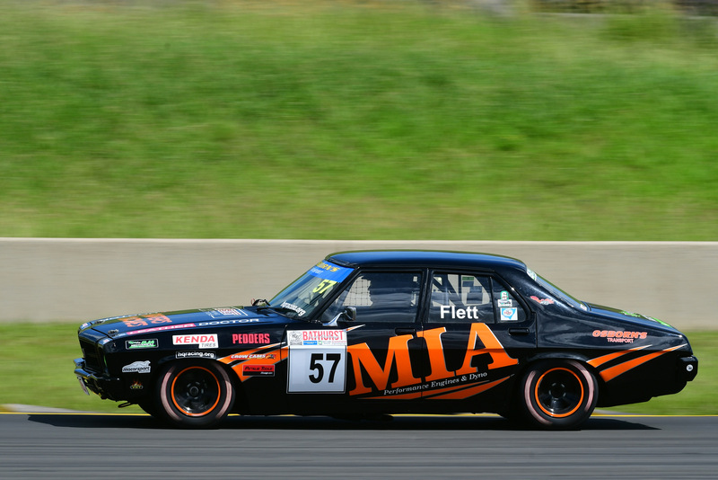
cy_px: 240
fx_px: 5985
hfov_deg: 6.9
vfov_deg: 4.6
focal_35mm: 300
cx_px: 359
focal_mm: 200
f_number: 13
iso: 200
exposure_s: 1/250
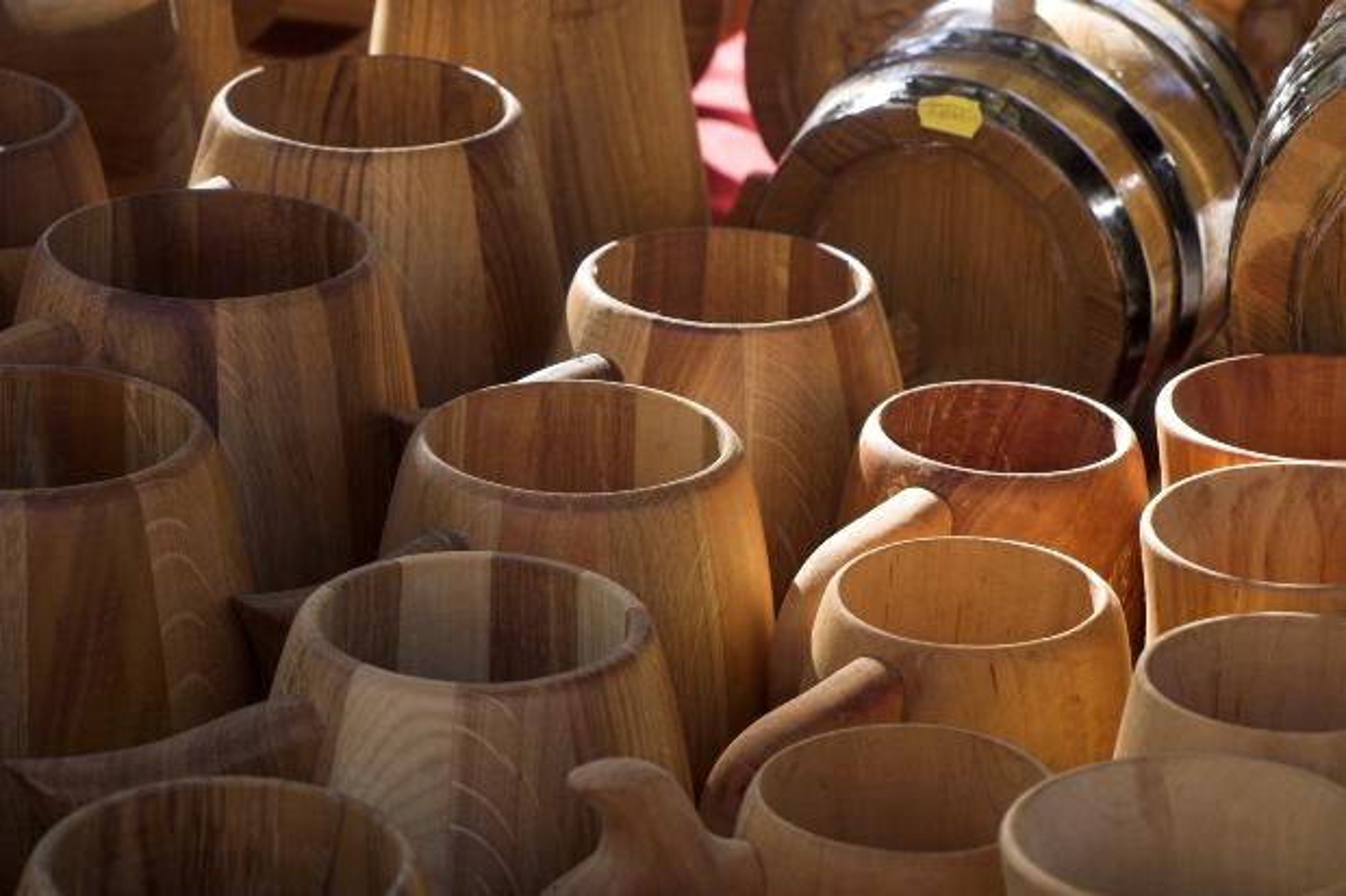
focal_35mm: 75
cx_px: 673
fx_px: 2803
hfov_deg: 27.0
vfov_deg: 18.2
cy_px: 448
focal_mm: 50
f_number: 1.7
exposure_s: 1/125
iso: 250
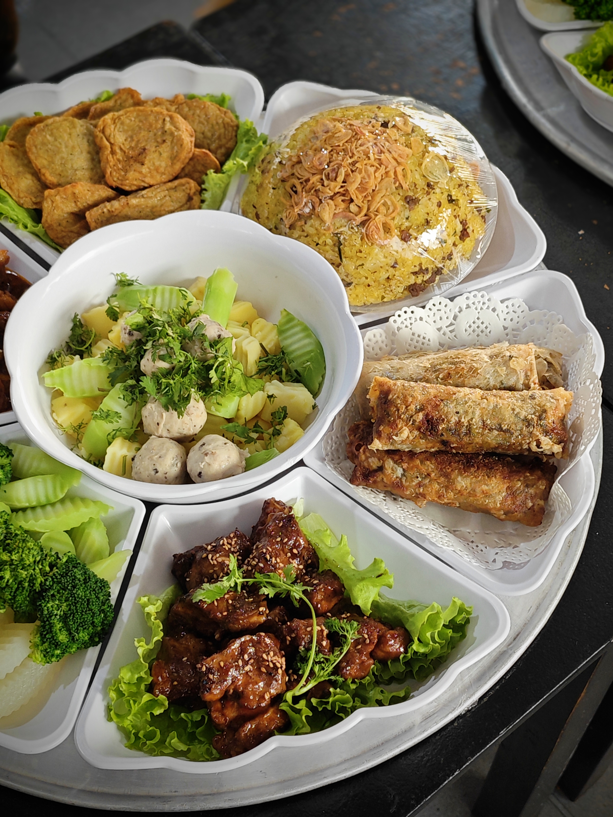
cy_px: 408
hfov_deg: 29.1
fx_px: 1181
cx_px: 306
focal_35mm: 50
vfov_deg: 38.2
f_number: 0.95
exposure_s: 1/66.4
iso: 250
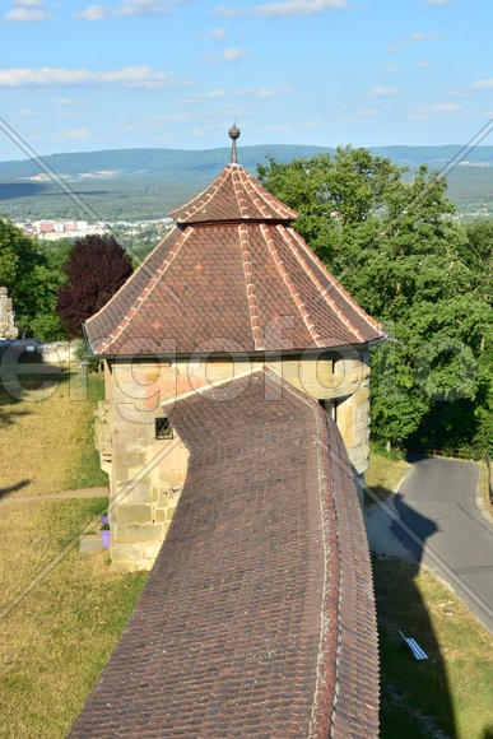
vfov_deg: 33.4
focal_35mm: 60
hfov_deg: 22.6
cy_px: 370
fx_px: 1232
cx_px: 246
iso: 100
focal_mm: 40
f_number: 9
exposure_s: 1/200
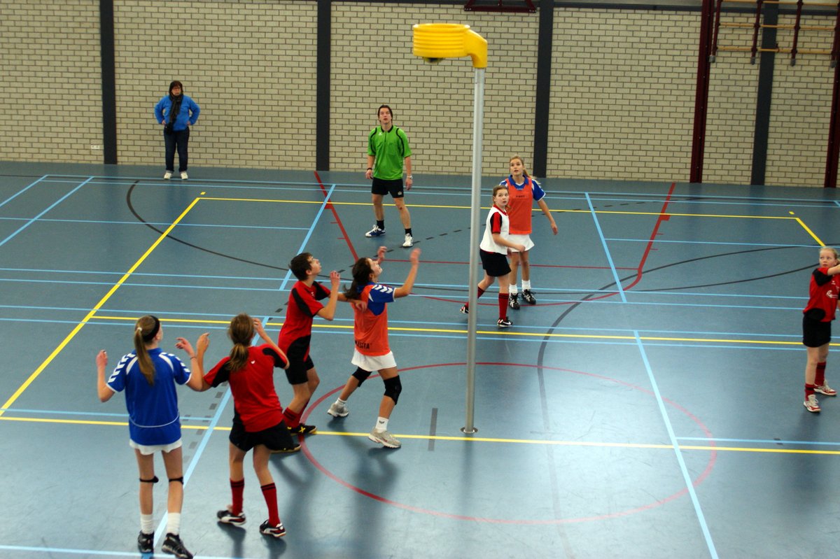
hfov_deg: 37.9
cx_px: 420
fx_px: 1224
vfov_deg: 25.7
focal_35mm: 52
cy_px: 280
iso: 400
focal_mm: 35
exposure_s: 1/125
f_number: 3.5
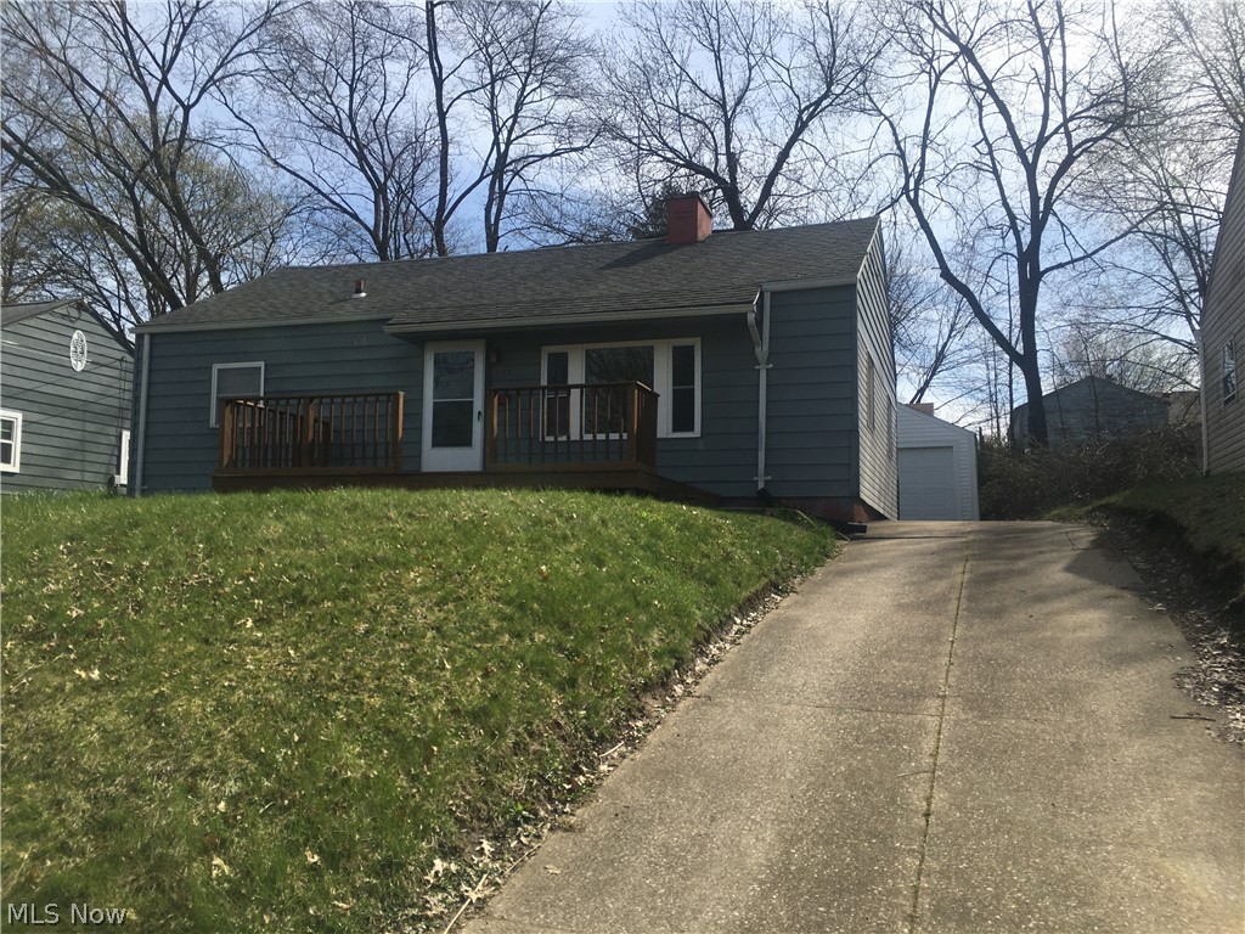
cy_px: 467
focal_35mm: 29
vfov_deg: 48.2
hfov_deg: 61.7
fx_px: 1043
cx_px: 622
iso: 25
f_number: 2.2
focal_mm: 4.15
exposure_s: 1/1789
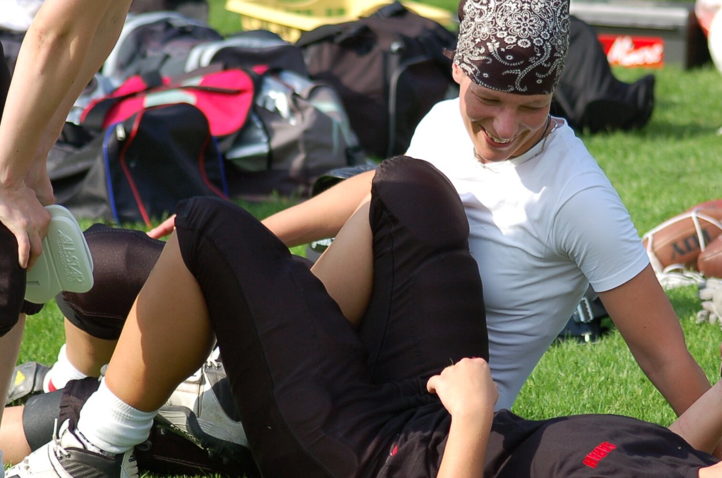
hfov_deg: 8.6
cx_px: 455
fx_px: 4785
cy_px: 291
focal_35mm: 239
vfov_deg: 5.7
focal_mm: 110
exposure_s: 1/1000
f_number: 4.2
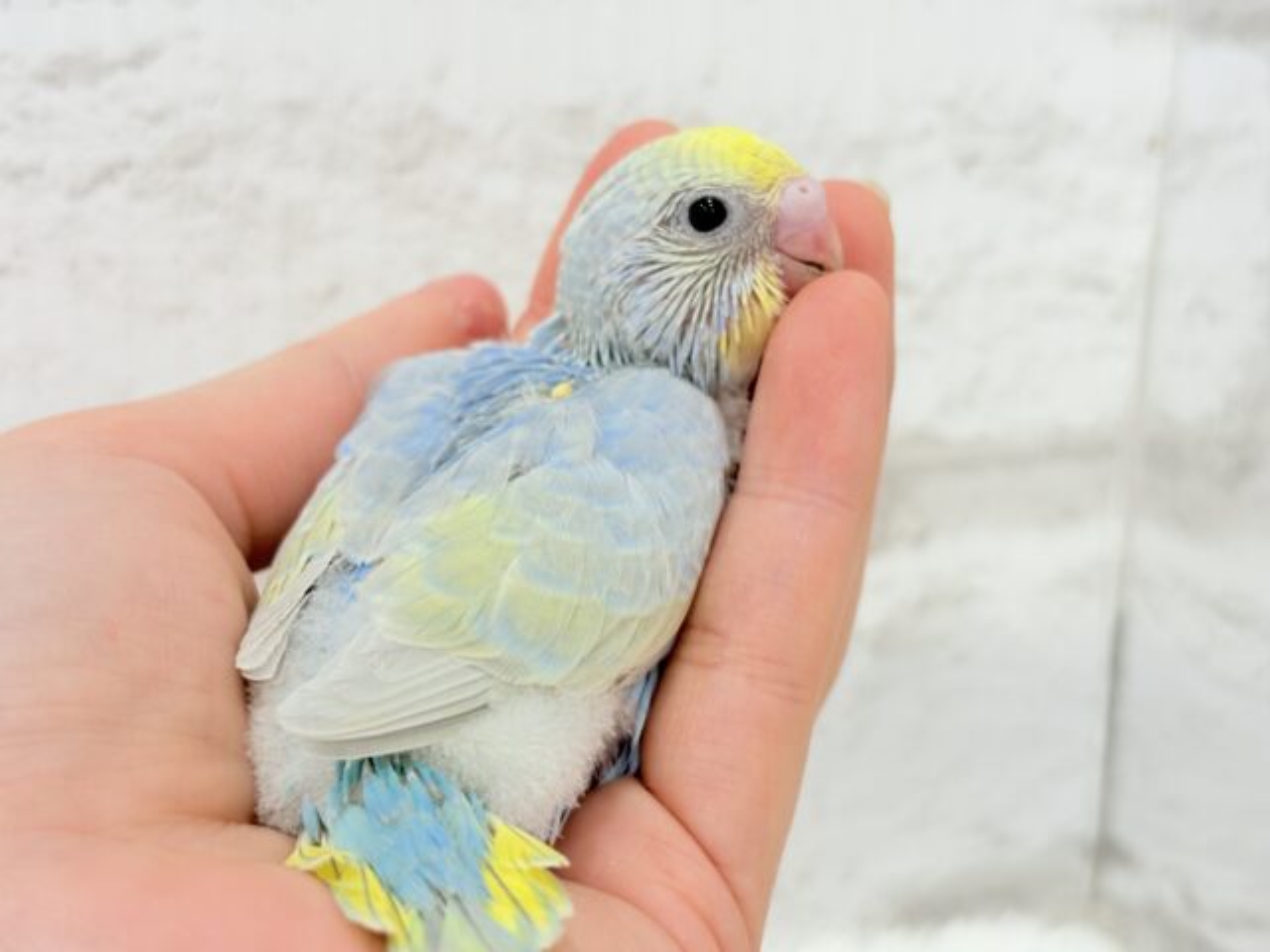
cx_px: 635
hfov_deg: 36.8
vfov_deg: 28.0
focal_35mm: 52
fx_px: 1908
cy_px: 476
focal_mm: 5.96
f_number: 1.6
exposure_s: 1/50
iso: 32
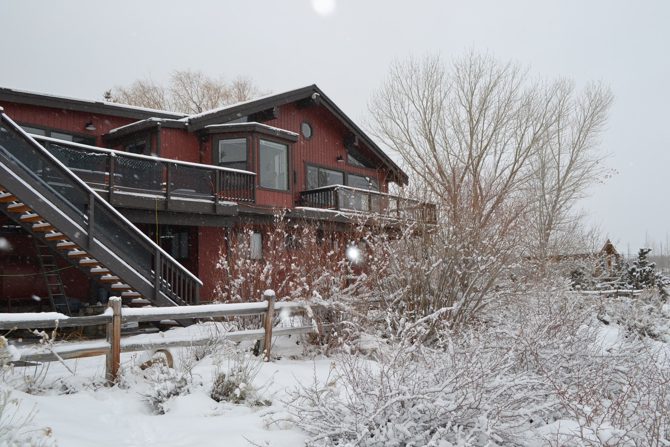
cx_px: 335
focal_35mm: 33
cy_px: 224
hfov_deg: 57.2
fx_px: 614
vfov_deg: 40.0
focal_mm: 22
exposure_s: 1/200
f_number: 8
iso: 100
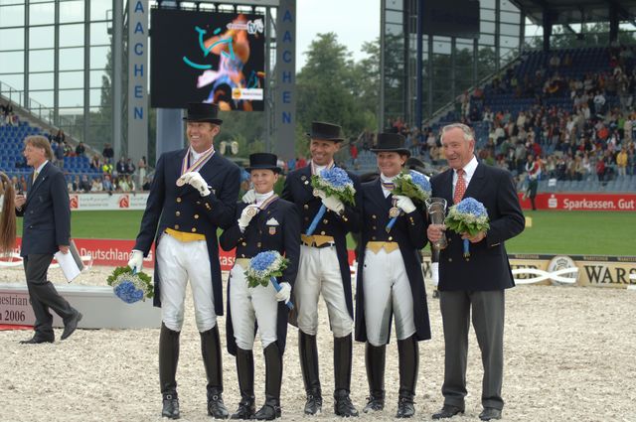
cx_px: 318
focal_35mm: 117
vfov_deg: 11.7
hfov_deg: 17.5
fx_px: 2064
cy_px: 211
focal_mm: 78
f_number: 5.6
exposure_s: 1/250
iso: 200
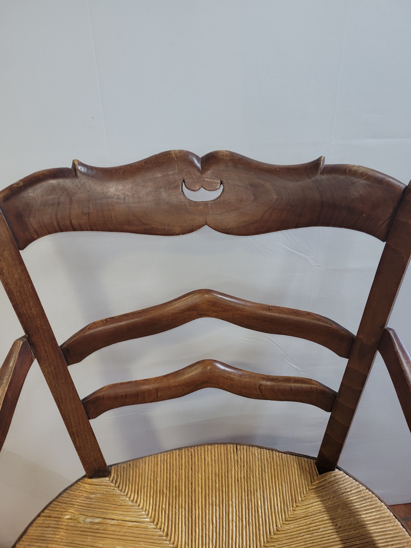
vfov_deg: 67.3
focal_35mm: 26
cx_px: 206
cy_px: 274
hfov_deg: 53.1
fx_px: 412
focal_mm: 5.4
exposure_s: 1/25
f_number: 1.8
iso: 100
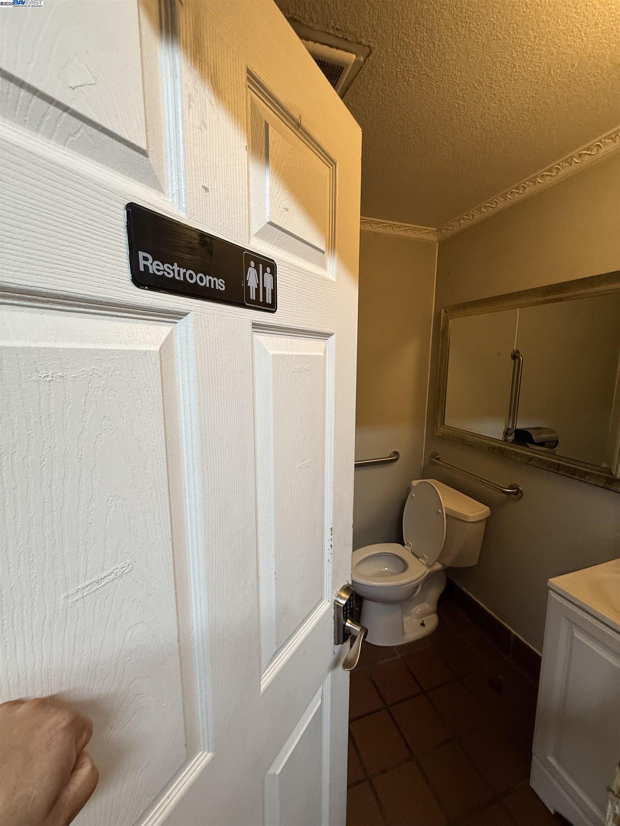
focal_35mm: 14
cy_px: 413
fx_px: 334
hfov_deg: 85.7
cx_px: 310
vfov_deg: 102.1
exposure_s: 1/60
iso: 200
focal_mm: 2.22
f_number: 2.2
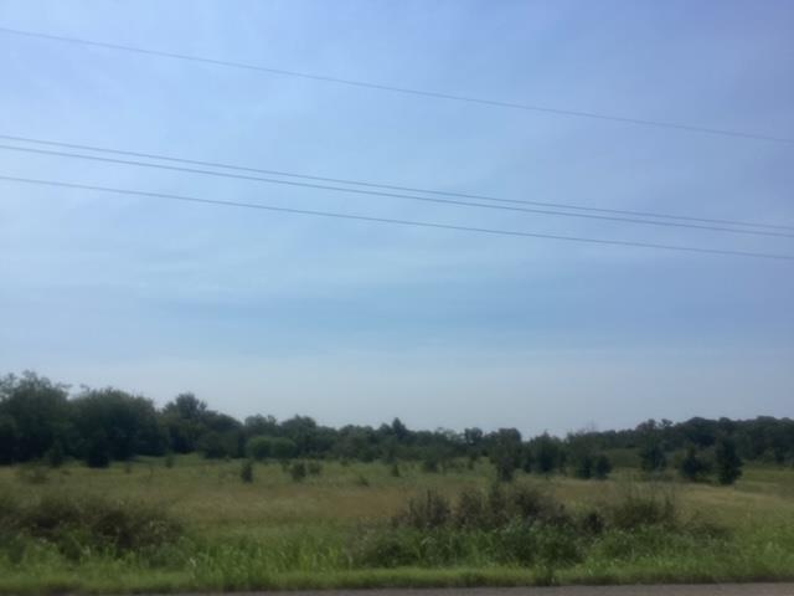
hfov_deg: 58.4
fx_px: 711
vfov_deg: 45.4
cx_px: 397
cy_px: 298
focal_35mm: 31
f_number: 2.4
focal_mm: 3.3
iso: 25
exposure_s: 1/4525
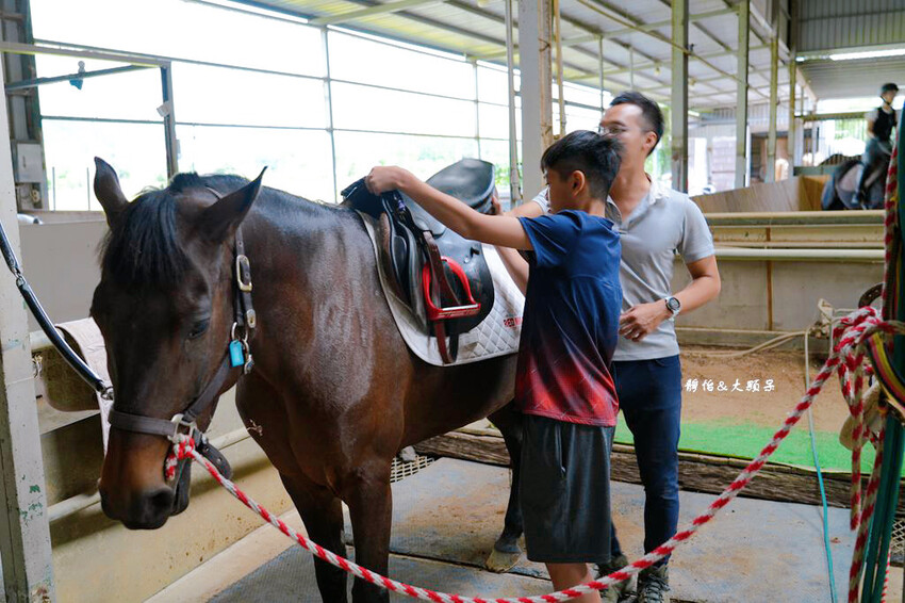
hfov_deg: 55.8
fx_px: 854
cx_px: 452
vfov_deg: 38.9
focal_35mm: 34
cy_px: 302
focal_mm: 34
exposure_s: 1/40
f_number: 4
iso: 160
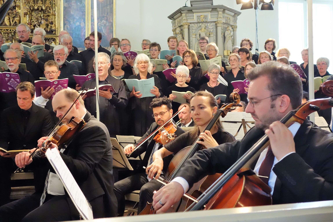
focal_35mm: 45
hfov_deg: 43.6
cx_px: 166
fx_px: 416
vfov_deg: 29.9
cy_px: 111
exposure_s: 1/160
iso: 3200
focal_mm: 16.59
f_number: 3.2
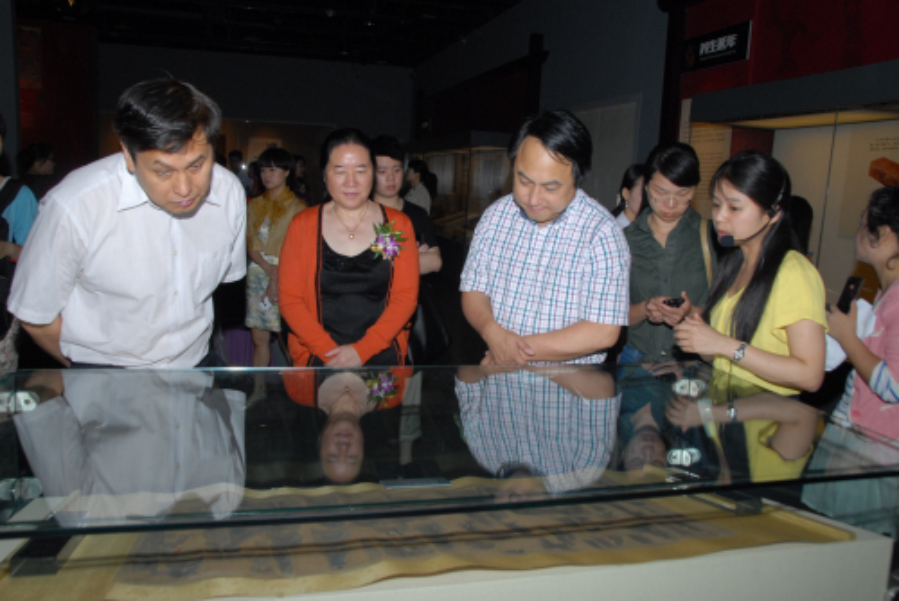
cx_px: 450
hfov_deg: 61.9
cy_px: 300
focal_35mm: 30
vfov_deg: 43.7
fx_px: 750
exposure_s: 1/60
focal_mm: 20
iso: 400
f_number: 5.6
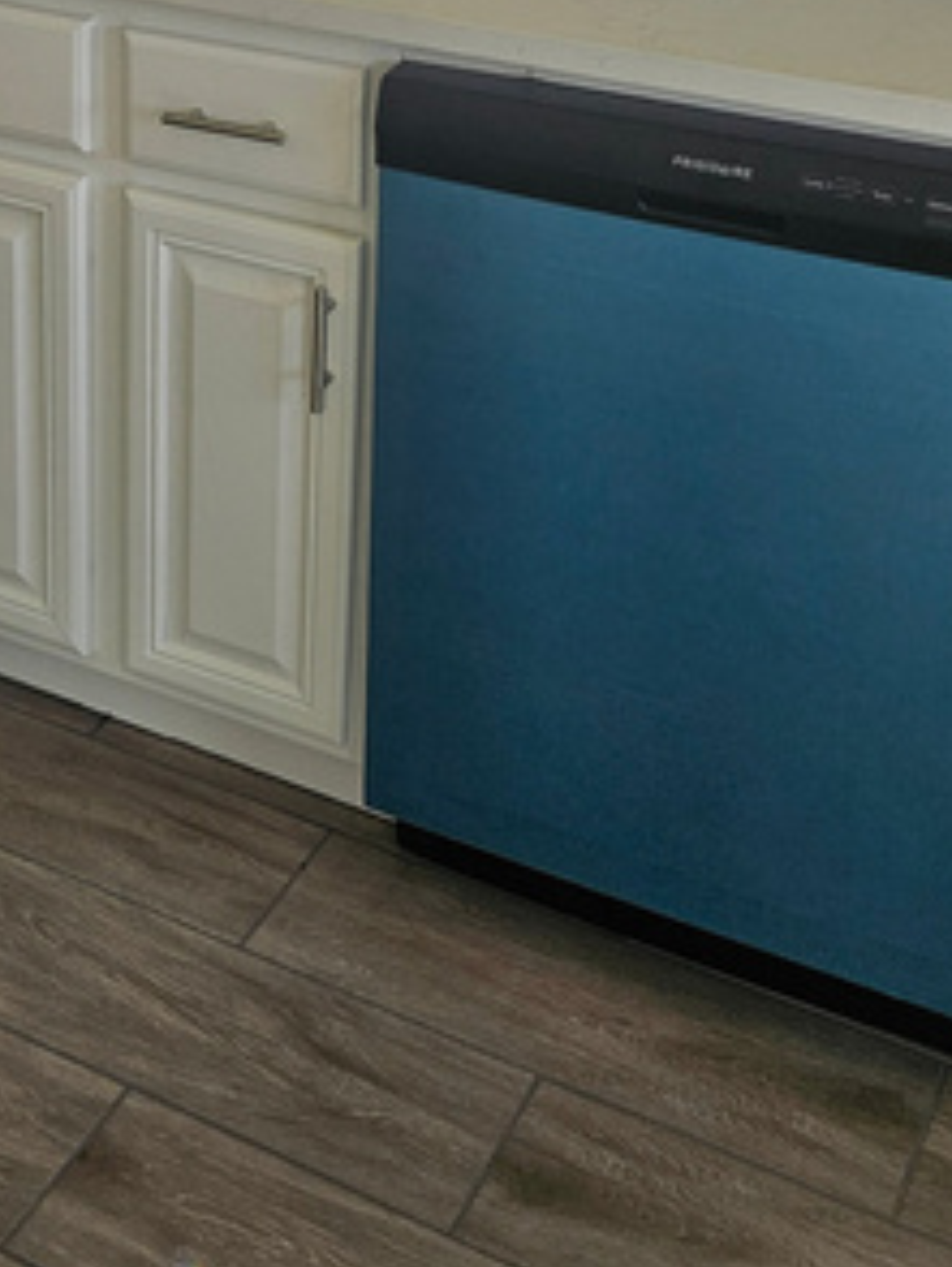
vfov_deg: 30.4
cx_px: 82
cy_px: 73
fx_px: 2197
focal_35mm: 60
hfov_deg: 23.7
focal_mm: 5.4
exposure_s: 1/418
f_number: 1.8
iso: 40
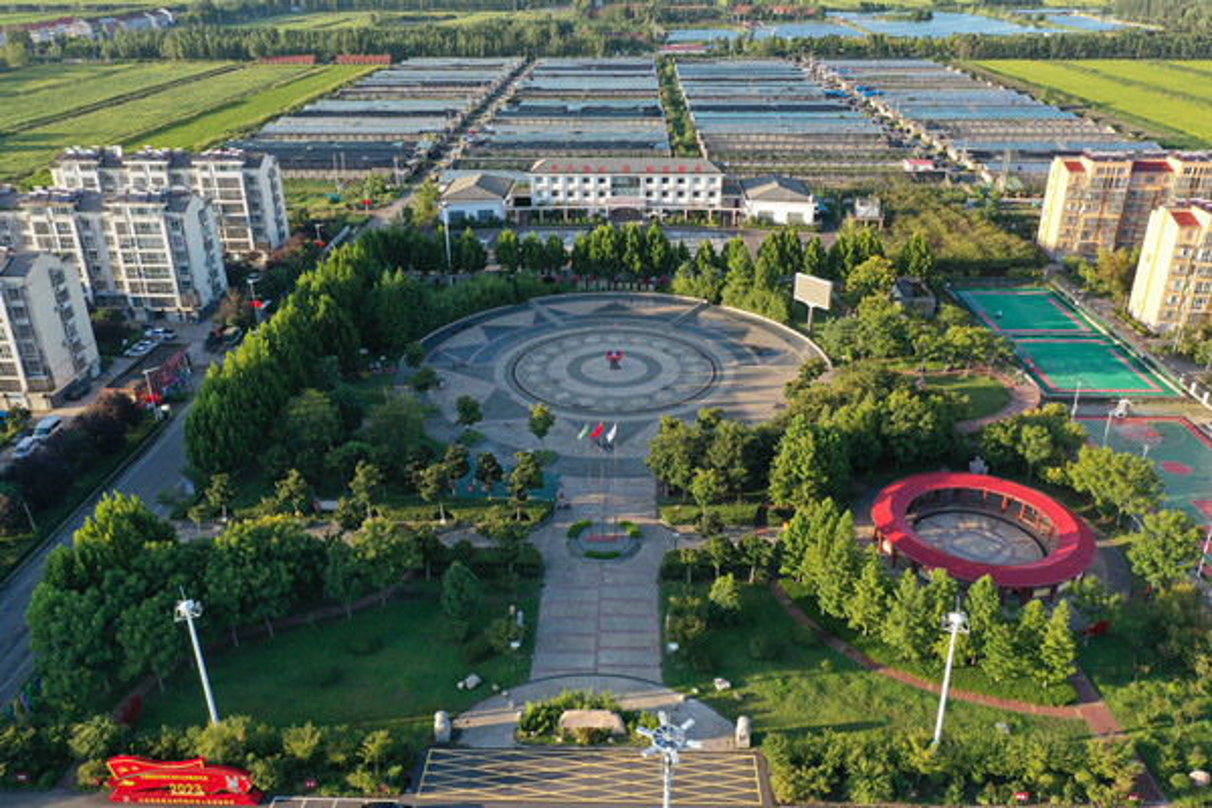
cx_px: 606
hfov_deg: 65.5
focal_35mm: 28
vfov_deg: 46.4
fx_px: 943
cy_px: 404
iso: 100
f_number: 4.5
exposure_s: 1/200
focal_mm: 10.26
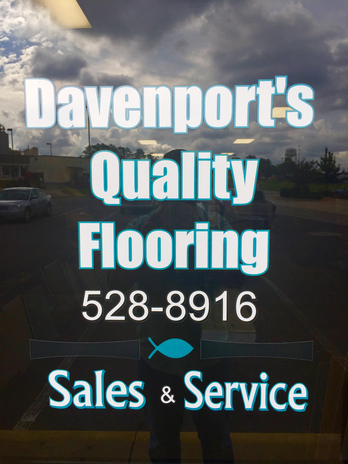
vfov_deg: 61.7
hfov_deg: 48.2
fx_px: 389
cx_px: 174
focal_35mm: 29
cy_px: 232
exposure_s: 1/659
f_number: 2.2
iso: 32
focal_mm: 4.15
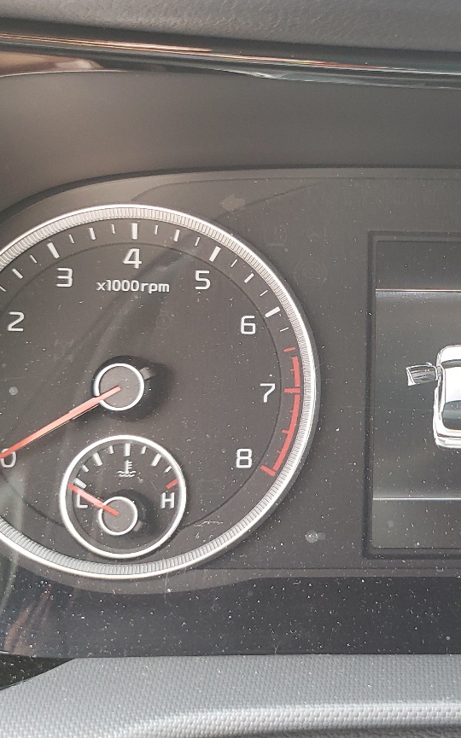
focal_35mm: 51
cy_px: 331
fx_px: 1026
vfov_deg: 39.5
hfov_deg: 24.1
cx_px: 467
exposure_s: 1/60.2
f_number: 1.5
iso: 83
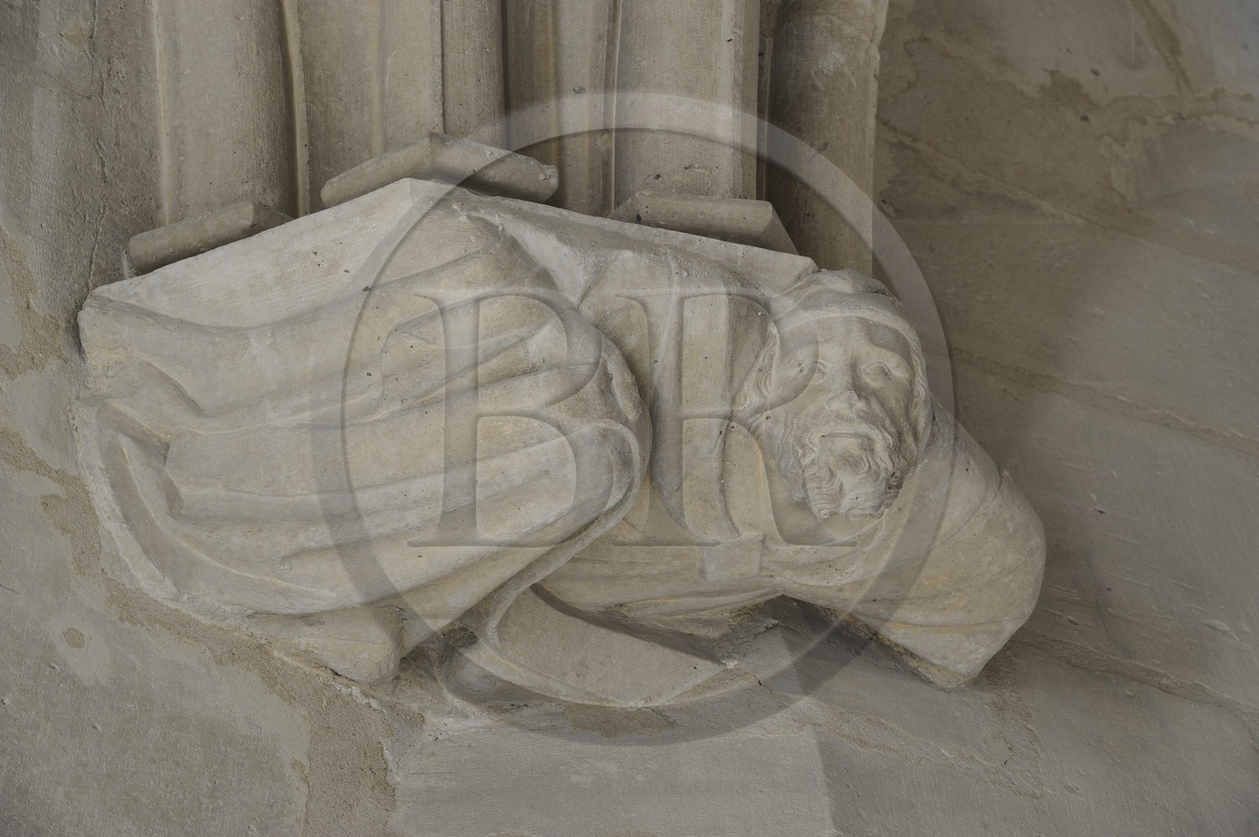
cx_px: 630
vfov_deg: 7.6
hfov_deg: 11.4
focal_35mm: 180
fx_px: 6290
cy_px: 418
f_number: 10
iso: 200
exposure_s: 3
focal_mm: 180
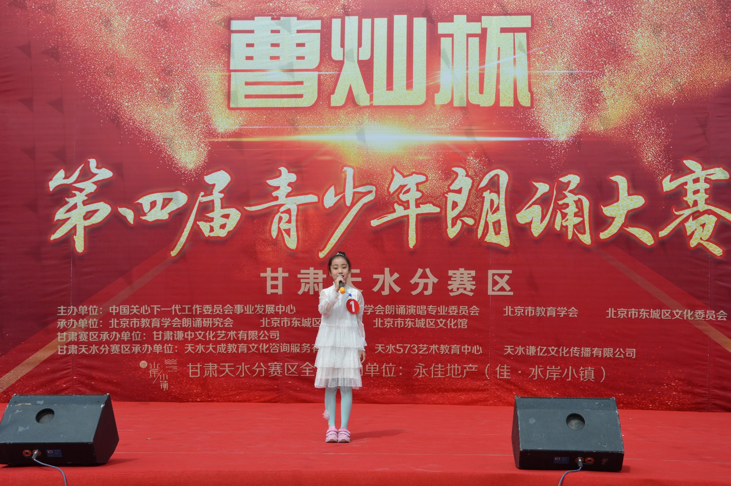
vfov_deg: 25.7
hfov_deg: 37.9
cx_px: 366
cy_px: 243
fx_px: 1065
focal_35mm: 52
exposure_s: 1/250
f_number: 8
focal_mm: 35
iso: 100
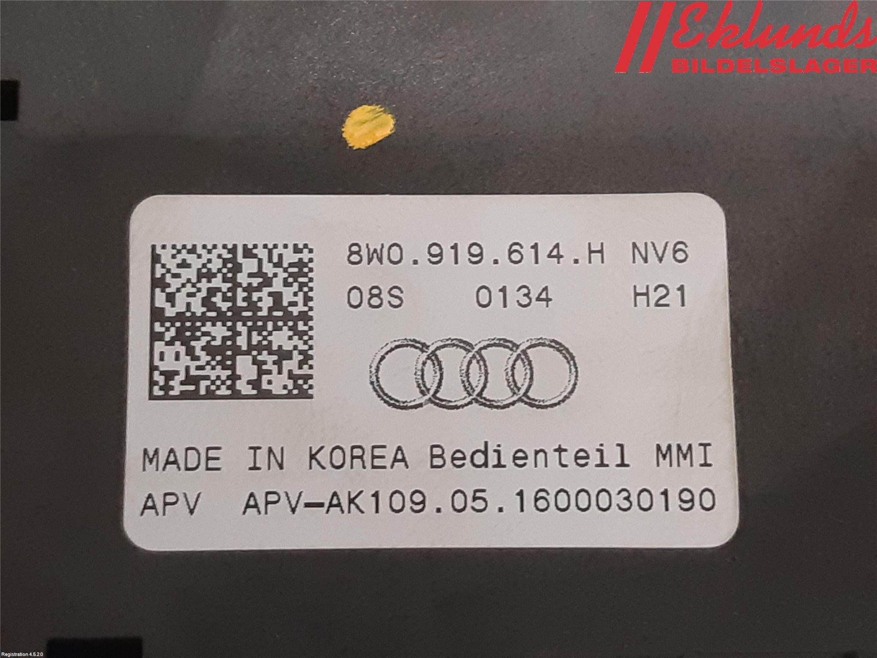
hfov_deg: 67.3
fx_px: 659
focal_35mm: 26
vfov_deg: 53.1
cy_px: 329
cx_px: 438
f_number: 1.7
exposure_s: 1/50
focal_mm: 3.93
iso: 200
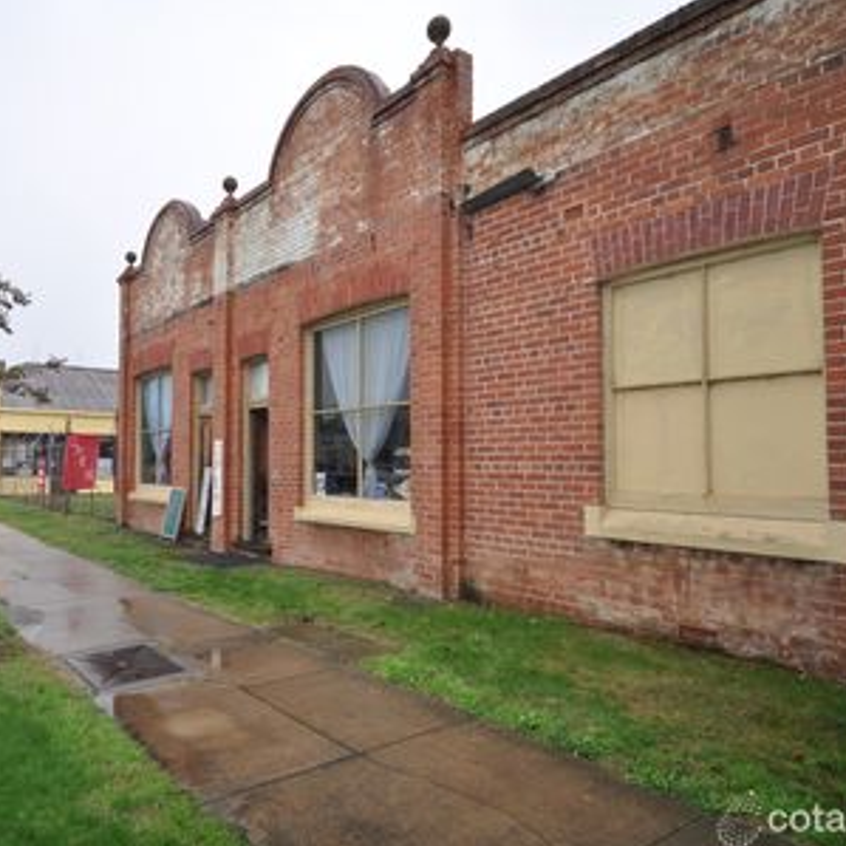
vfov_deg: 65.0
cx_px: 280
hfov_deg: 63.3
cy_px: 434
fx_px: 664
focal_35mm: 24
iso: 200
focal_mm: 12
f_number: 7.1
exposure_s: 1/200
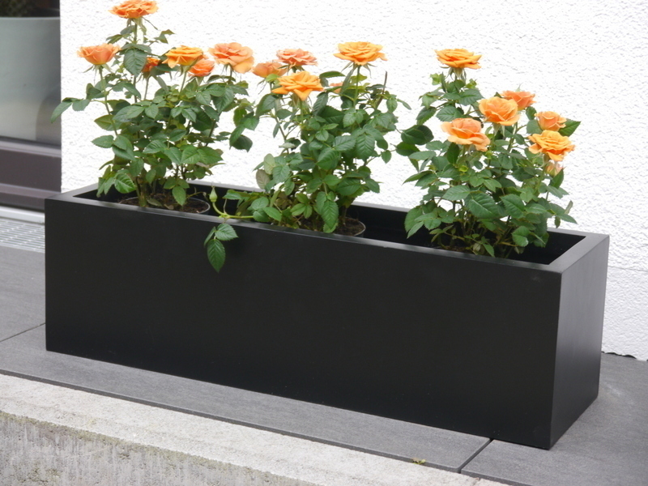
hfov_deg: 23.3
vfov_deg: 17.6
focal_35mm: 84
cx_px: 324
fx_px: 1572
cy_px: 243
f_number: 5.6
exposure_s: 1/80
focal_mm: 42
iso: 320
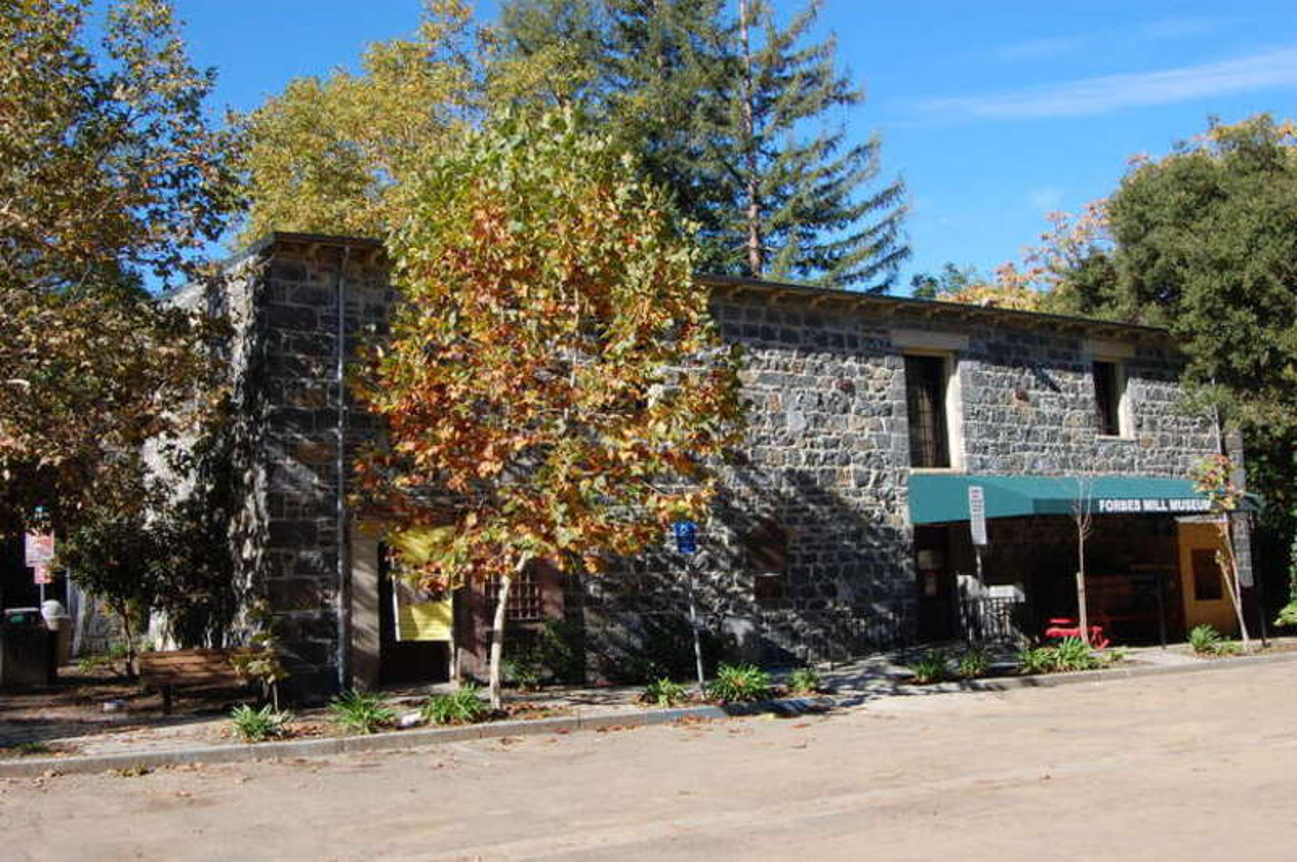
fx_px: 1296
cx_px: 648
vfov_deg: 36.8
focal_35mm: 36
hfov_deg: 53.2
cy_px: 431
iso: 200
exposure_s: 1/60
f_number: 16
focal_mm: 24
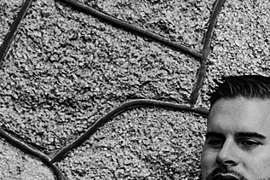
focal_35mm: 328
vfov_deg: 4.2
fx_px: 2459
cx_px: 546
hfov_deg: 6.1
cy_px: 278
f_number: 2.8
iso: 400
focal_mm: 65
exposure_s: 1/320
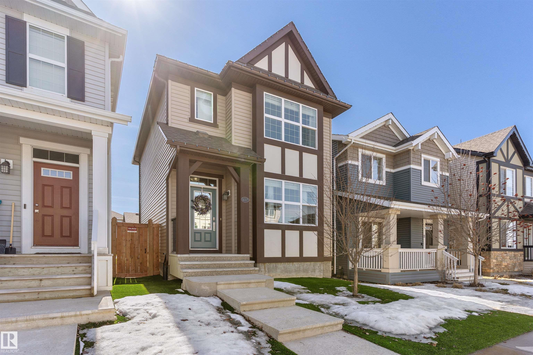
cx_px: 266
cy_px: 178
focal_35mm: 17
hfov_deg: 93.3
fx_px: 252
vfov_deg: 70.4
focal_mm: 17
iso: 200
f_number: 5.6
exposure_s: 1/350
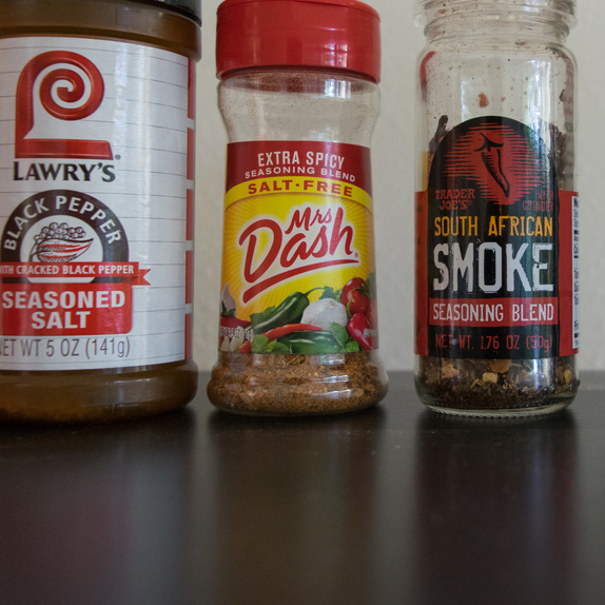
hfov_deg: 34.2
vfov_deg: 35.2
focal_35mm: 48
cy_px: 226
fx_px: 949
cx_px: 492
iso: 800
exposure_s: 1/60
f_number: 3.8
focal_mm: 18
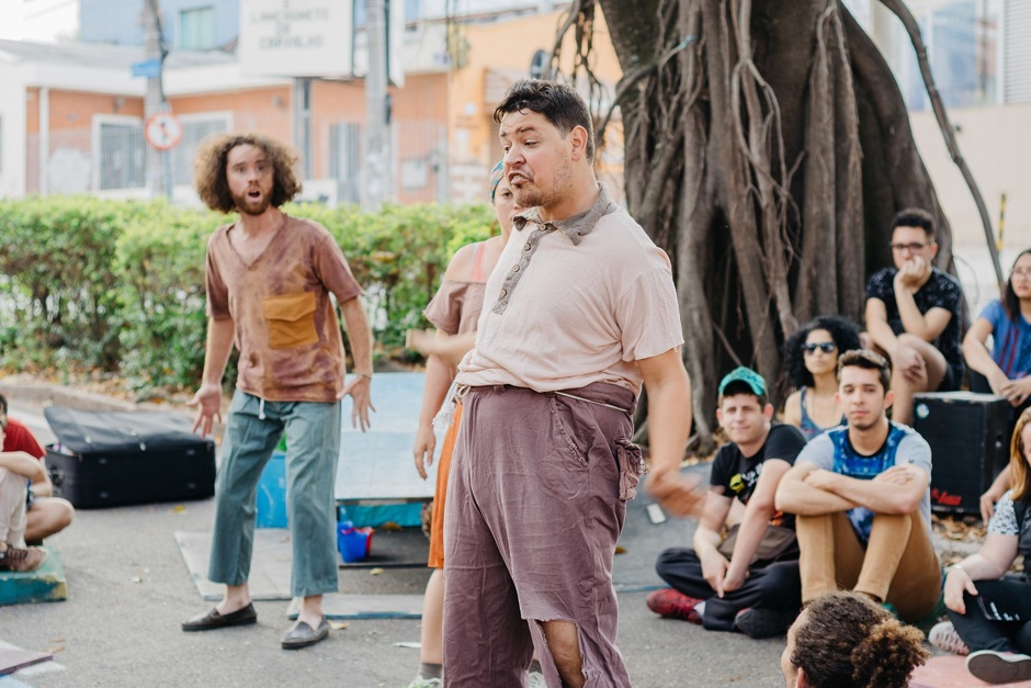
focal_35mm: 75
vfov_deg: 18.2
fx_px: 2148
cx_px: 516
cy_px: 344
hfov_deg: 27.0
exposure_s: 1/80
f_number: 2.8
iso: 125
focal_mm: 50
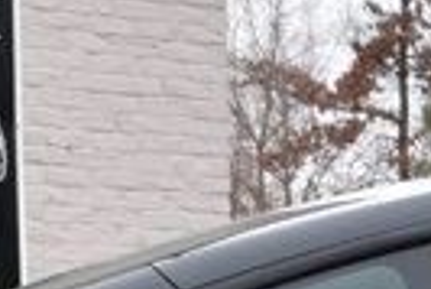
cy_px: 565
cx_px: 930
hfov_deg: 6.4
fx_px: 3725
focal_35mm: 311
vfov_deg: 4.4
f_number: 9
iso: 400
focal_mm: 27
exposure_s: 1/100
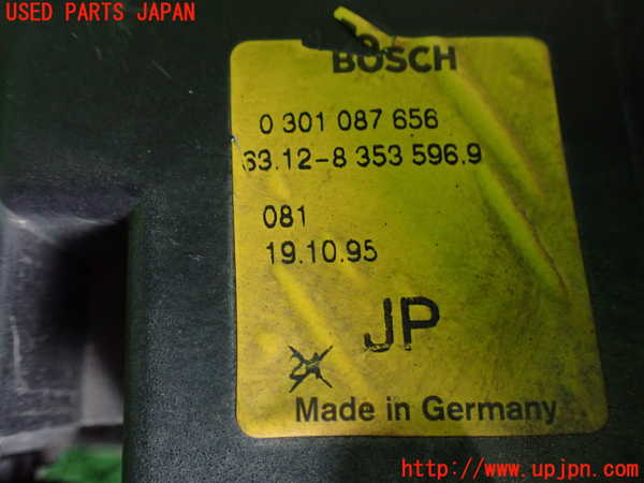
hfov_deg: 60.0
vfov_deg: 46.8
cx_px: 322
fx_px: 558
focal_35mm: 30
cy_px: 242
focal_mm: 5.4
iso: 800
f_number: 2.3
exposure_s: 1/60
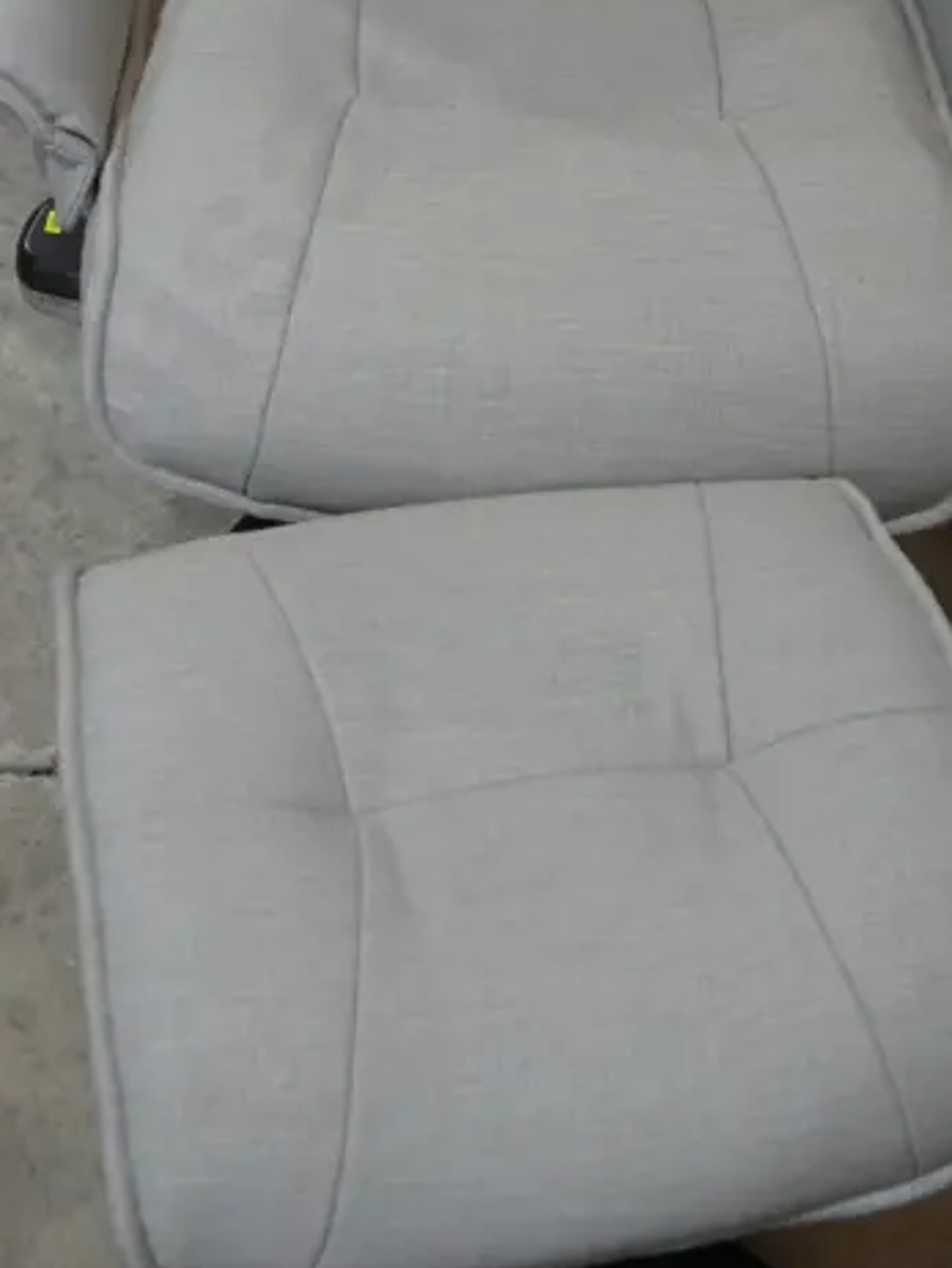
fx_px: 2271
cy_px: 25
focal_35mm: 62
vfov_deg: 29.3
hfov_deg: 23.7
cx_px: 418
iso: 200
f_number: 3.5
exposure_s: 1/100
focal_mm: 14
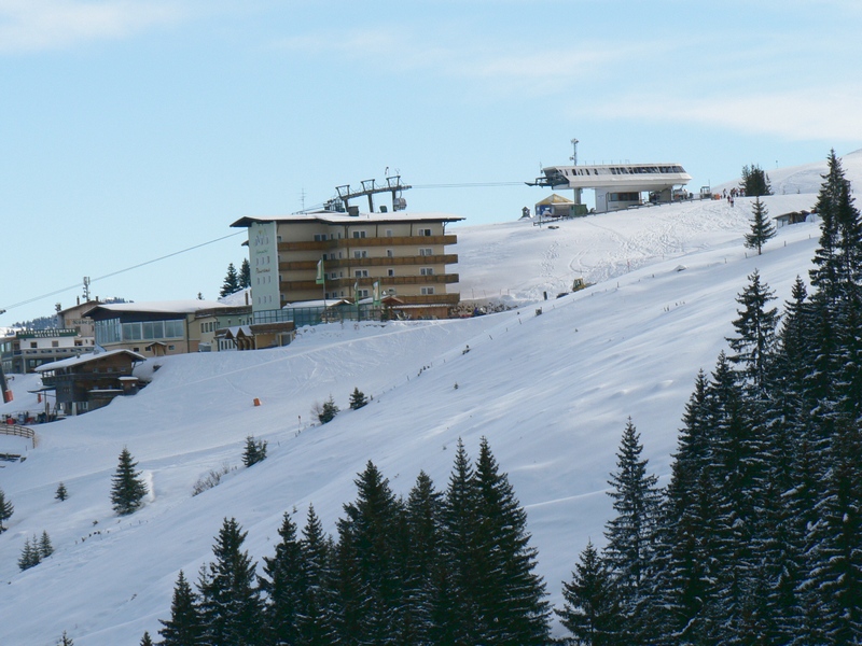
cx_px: 431
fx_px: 5553
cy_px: 323
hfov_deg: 8.9
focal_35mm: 223
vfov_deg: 6.7
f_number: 5.6
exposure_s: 1/320
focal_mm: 37.1
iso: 80
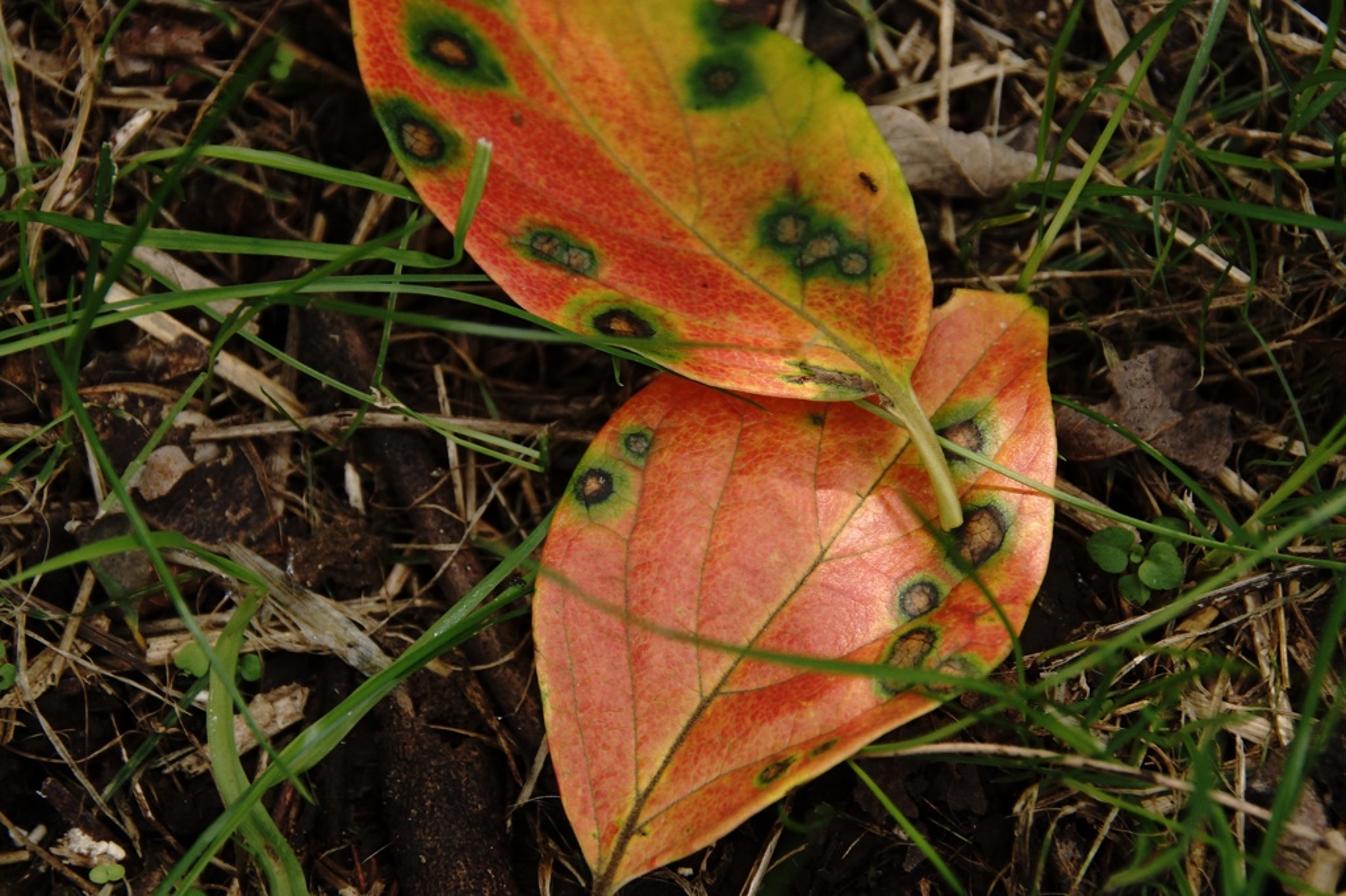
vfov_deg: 9.1
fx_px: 5606
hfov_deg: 13.7
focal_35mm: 150
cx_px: 673
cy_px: 448
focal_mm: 100
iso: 400
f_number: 9
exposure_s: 1/160
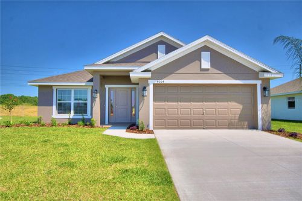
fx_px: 184
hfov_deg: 78.6
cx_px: 151
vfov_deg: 57.2
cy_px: 100
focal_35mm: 22
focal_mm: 15
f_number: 5.3
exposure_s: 1/1600
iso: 100
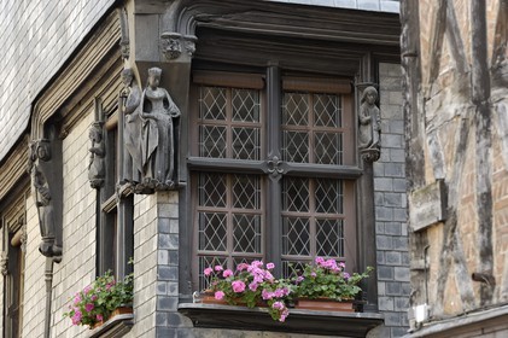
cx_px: 254
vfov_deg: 7.3
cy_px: 169
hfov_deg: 11.0
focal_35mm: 188
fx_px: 2644
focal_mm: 125
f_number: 3.8
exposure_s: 1/80
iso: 100
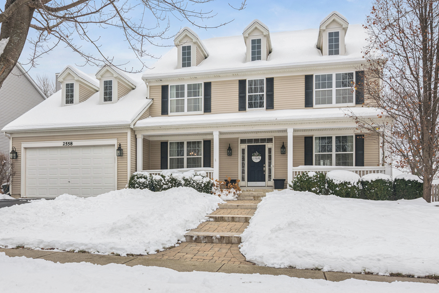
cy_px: 161
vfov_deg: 46.3
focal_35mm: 28
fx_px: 341
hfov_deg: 65.4
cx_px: 202
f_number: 8
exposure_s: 1/100
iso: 200
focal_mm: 17
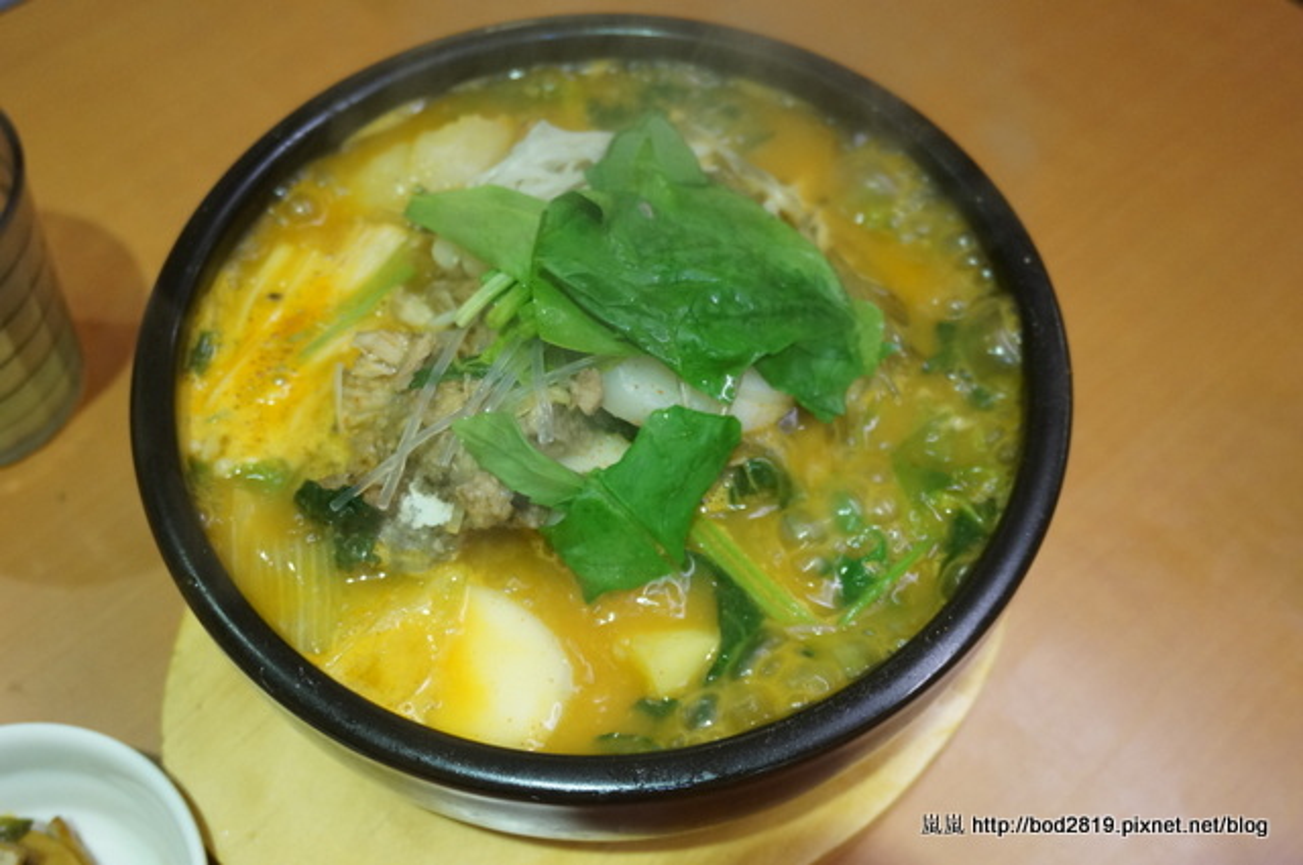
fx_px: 1356
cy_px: 432
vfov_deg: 35.4
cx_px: 652
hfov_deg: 51.3
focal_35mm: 38
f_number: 4.5
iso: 1600
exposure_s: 1/60
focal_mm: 25
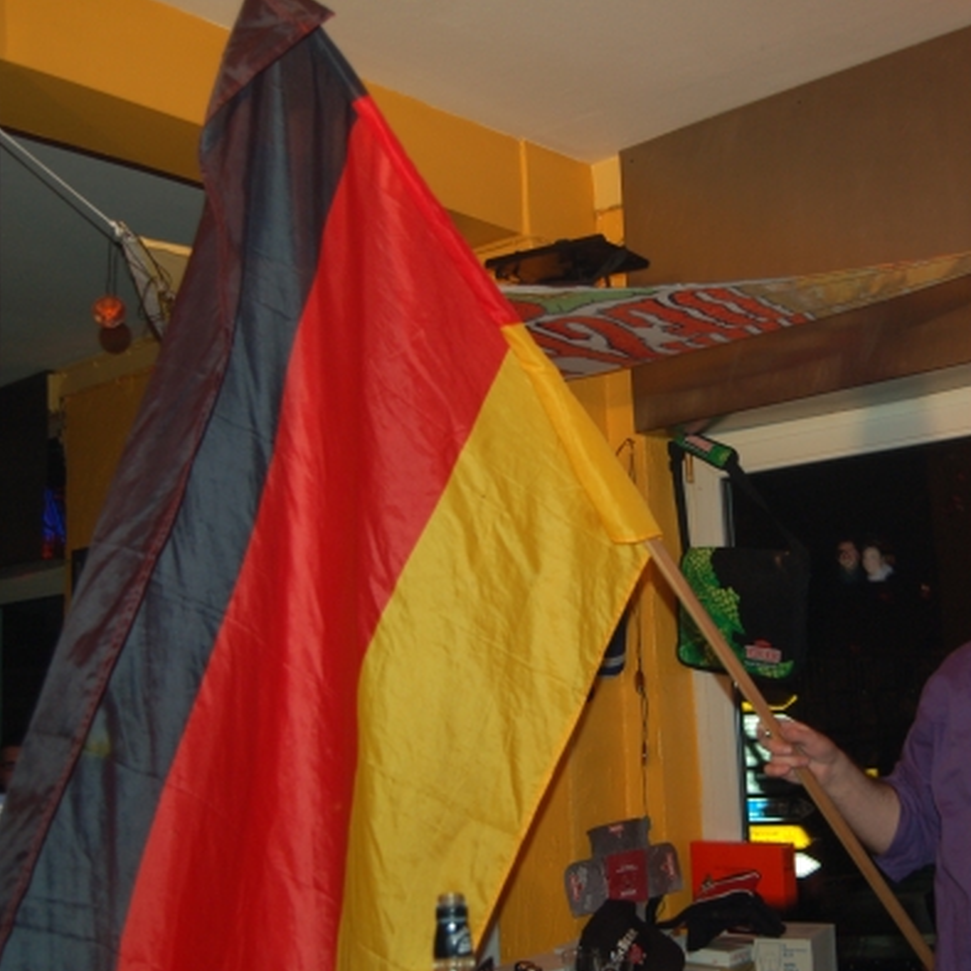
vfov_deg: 37.8
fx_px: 1417
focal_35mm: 45
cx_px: 579
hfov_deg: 37.7
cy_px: 486
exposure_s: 1/60
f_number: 3.8
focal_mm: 23
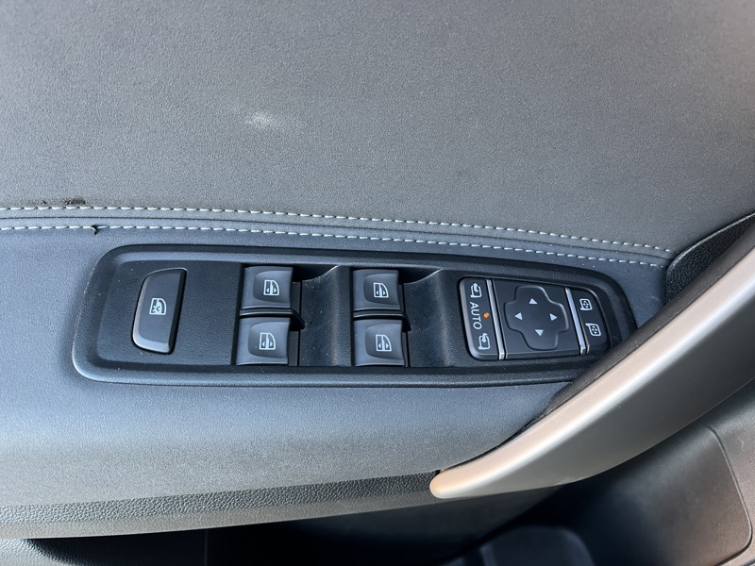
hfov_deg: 67.3
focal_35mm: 26
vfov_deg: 53.1
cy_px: 283
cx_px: 378
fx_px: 567
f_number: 1.6
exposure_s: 1/65
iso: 125
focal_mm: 5.1
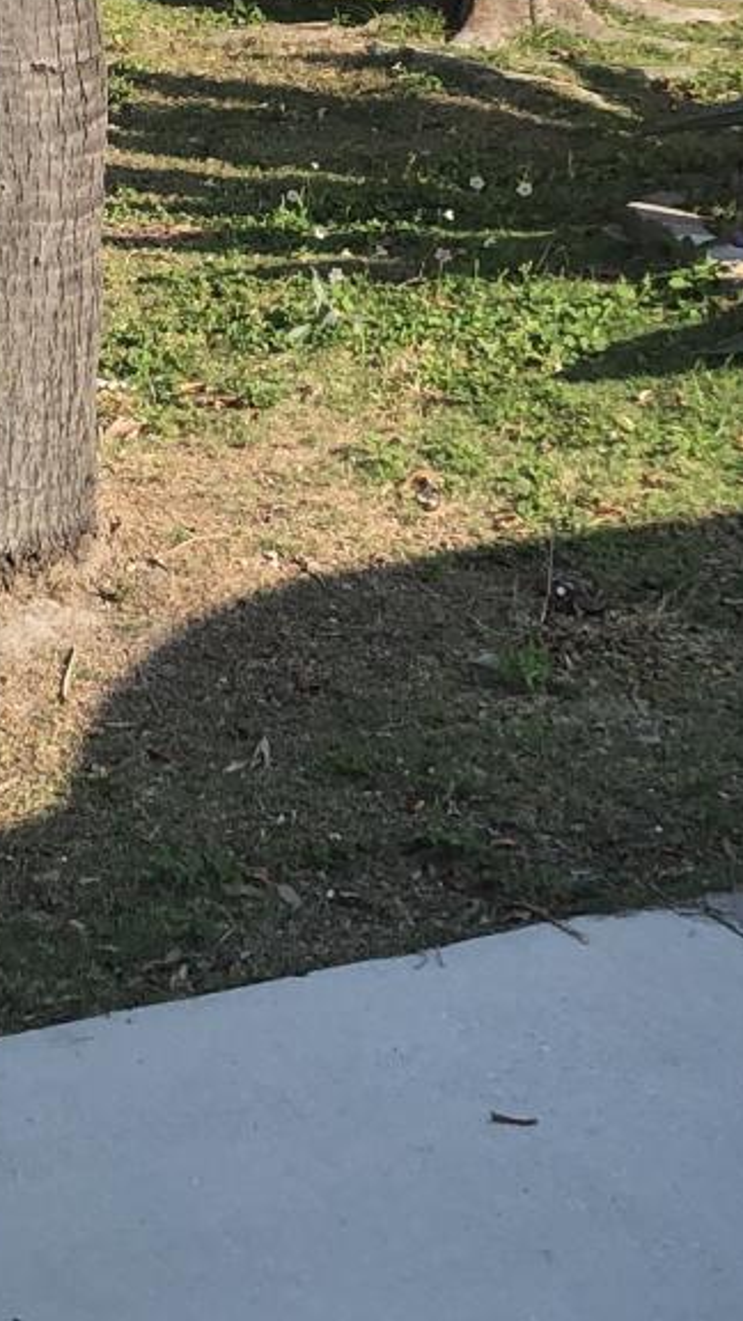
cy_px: 94
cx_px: 255
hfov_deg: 11.4
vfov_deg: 19.7
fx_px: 3713
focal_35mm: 106
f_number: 1.8
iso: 20
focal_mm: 4
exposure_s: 1/1104
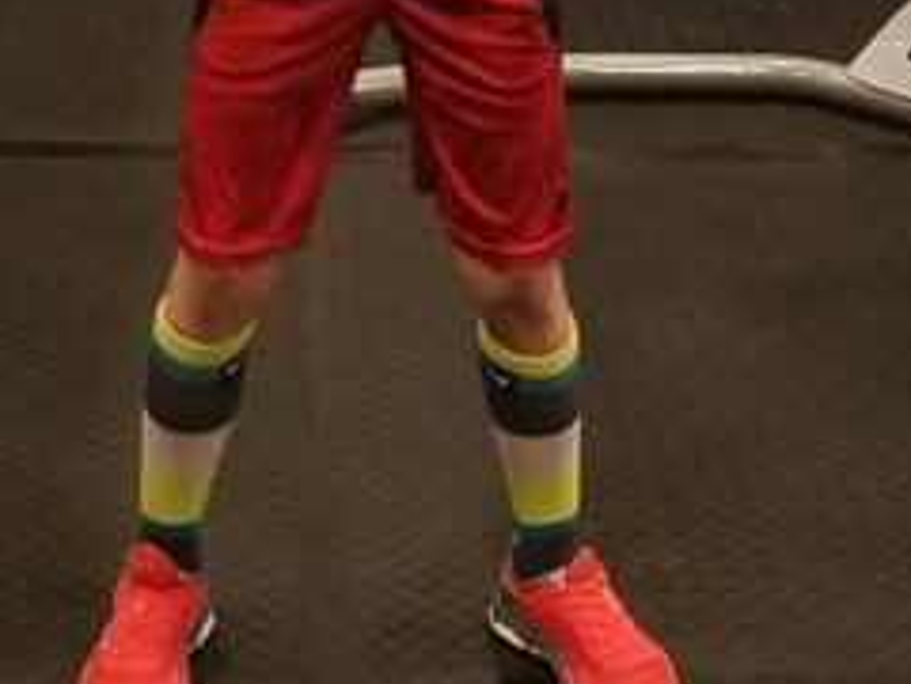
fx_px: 2921
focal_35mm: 111
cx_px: 482
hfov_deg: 17.7
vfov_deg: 12.9
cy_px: -228
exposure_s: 1/24
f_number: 1.7
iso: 200
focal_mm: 4.2
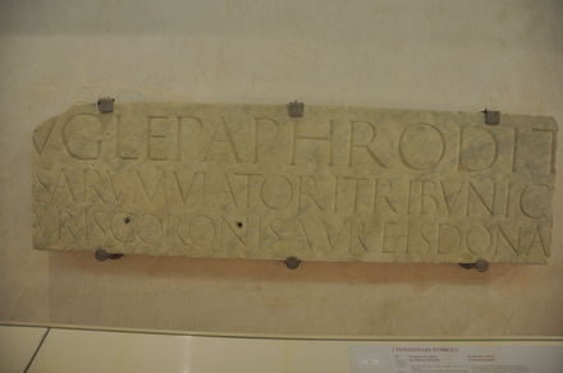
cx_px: 282
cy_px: 186
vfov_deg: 47.8
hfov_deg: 67.5
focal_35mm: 27
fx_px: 422
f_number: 3.5
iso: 1250
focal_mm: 18
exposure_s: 1/30
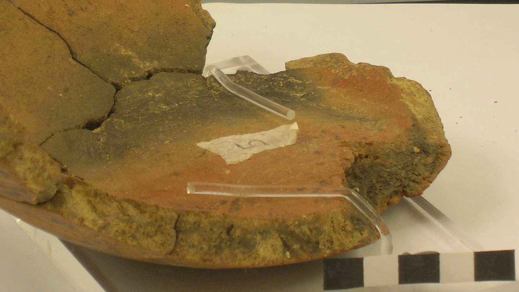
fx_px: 2642
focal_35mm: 192
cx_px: 135
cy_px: -25
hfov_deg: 11.2
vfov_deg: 6.3
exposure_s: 1/4.9
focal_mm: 16.4
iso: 50
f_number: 4.8
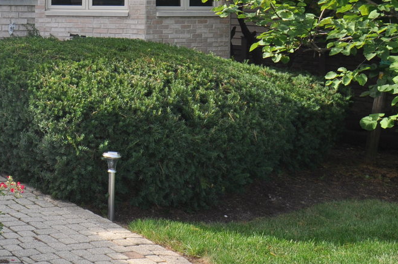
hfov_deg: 28.4
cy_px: 4
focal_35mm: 63
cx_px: -56
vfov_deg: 20.8
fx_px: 698
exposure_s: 1/200
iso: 200
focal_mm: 17
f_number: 5.6
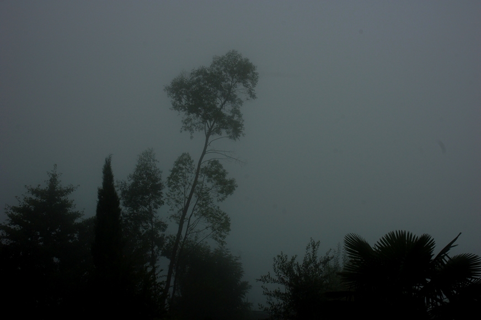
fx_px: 541
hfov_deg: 48.0
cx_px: 240
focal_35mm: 40
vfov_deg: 33.0
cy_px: 160
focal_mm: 27
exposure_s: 1/80
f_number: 10
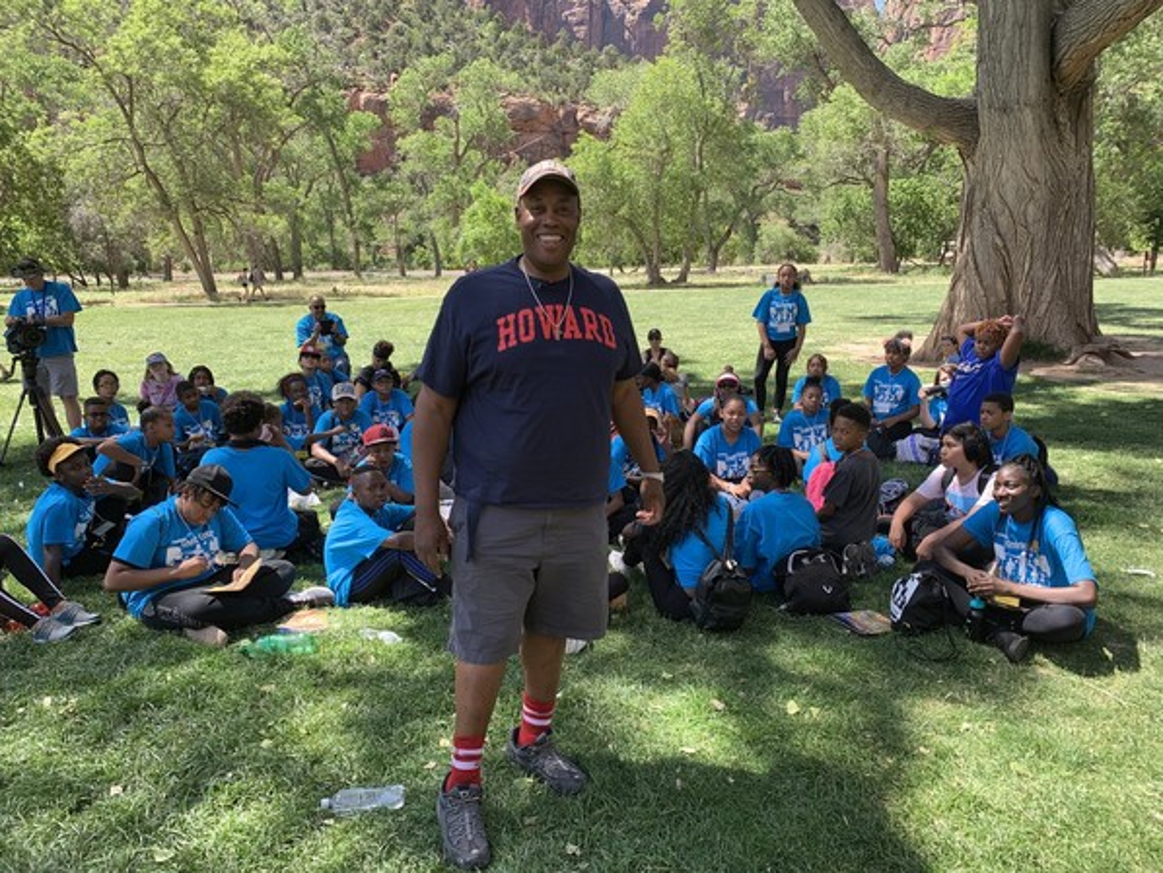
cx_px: 582
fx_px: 874
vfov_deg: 53.1
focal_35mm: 26
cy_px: 436
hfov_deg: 67.3
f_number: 1.8
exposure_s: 1/337
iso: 25
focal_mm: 4.25
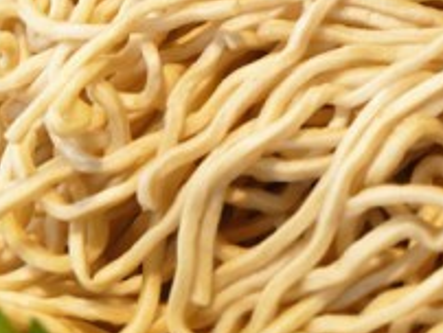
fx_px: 2870
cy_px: -71
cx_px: 384
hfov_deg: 8.8
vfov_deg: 6.6
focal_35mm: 224
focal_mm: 32
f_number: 4.4
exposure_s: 1/40
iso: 250
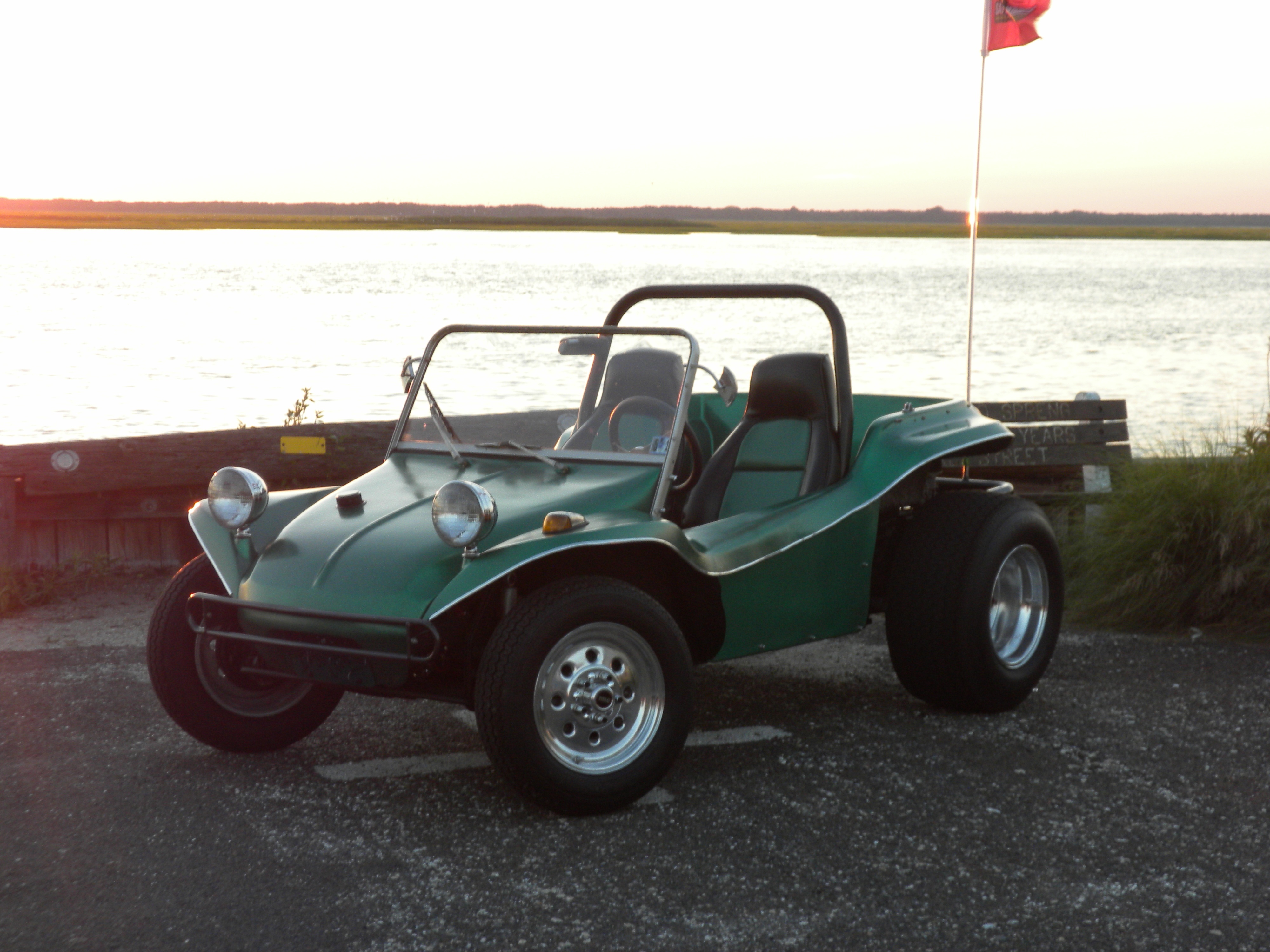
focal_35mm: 72
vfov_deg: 20.4
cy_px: 476
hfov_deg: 27.0
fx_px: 2642
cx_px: 635
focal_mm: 12.7
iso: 116
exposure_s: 1/52
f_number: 5
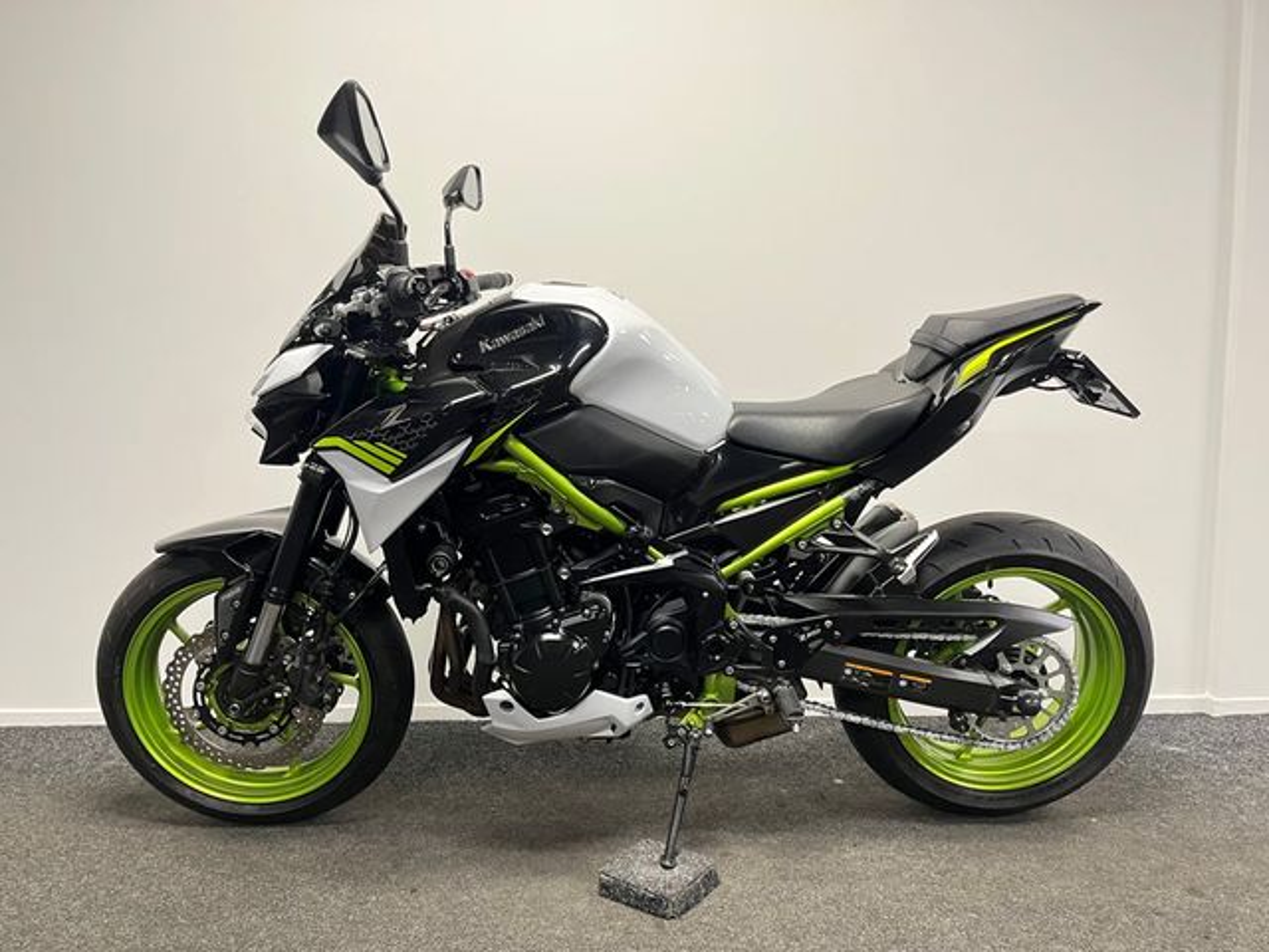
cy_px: 476
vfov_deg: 53.1
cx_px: 634
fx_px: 953
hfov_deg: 67.3
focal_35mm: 26
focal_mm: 5.1
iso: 250
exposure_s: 1/50
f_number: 1.6
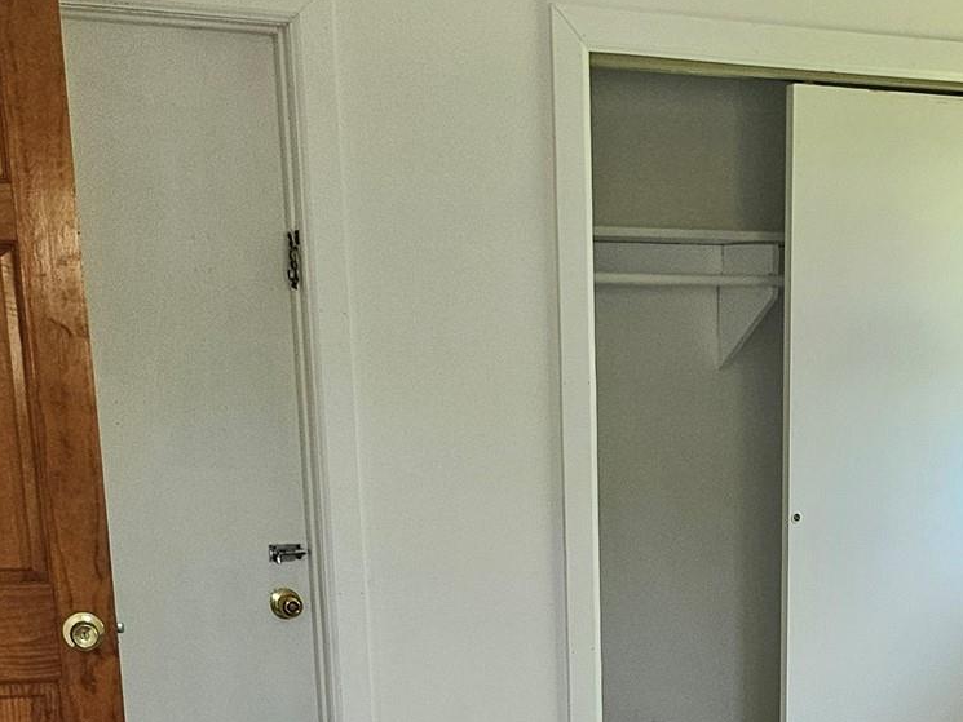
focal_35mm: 66
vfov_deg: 20.8
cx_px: 743
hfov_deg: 28.9
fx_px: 1836
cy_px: 860
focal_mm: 5
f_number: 1.8
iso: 320
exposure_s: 1/120
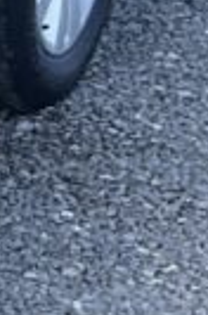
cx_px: -683
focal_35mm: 233
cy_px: -69
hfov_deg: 5.1
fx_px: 2030
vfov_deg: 8.7
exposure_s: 1/465
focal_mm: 3
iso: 16
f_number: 1.8
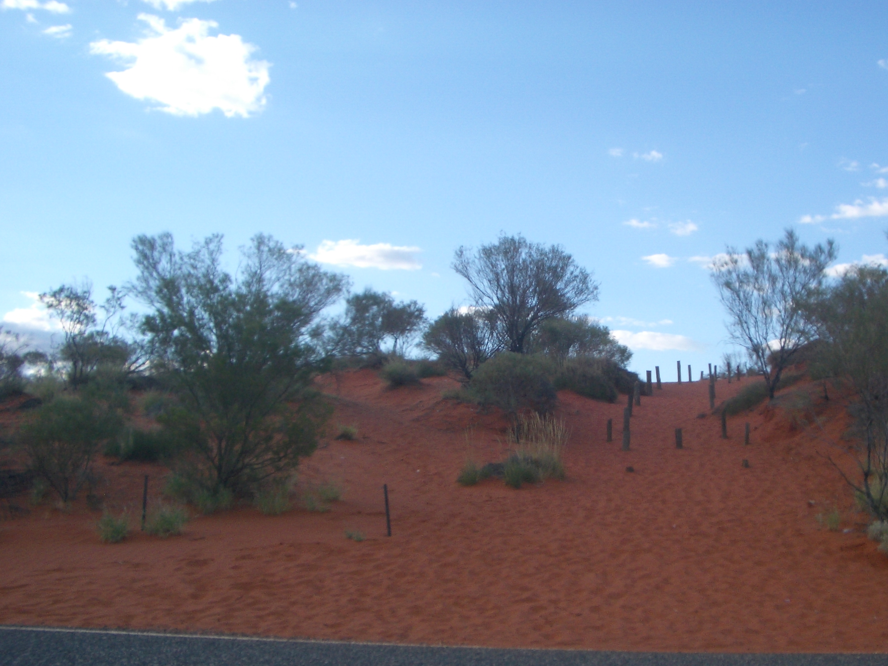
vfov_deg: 32.1
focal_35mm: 45
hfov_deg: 41.8
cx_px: 545
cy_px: 395
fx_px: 1154
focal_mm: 5.8
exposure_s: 1/160
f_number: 4.3
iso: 50
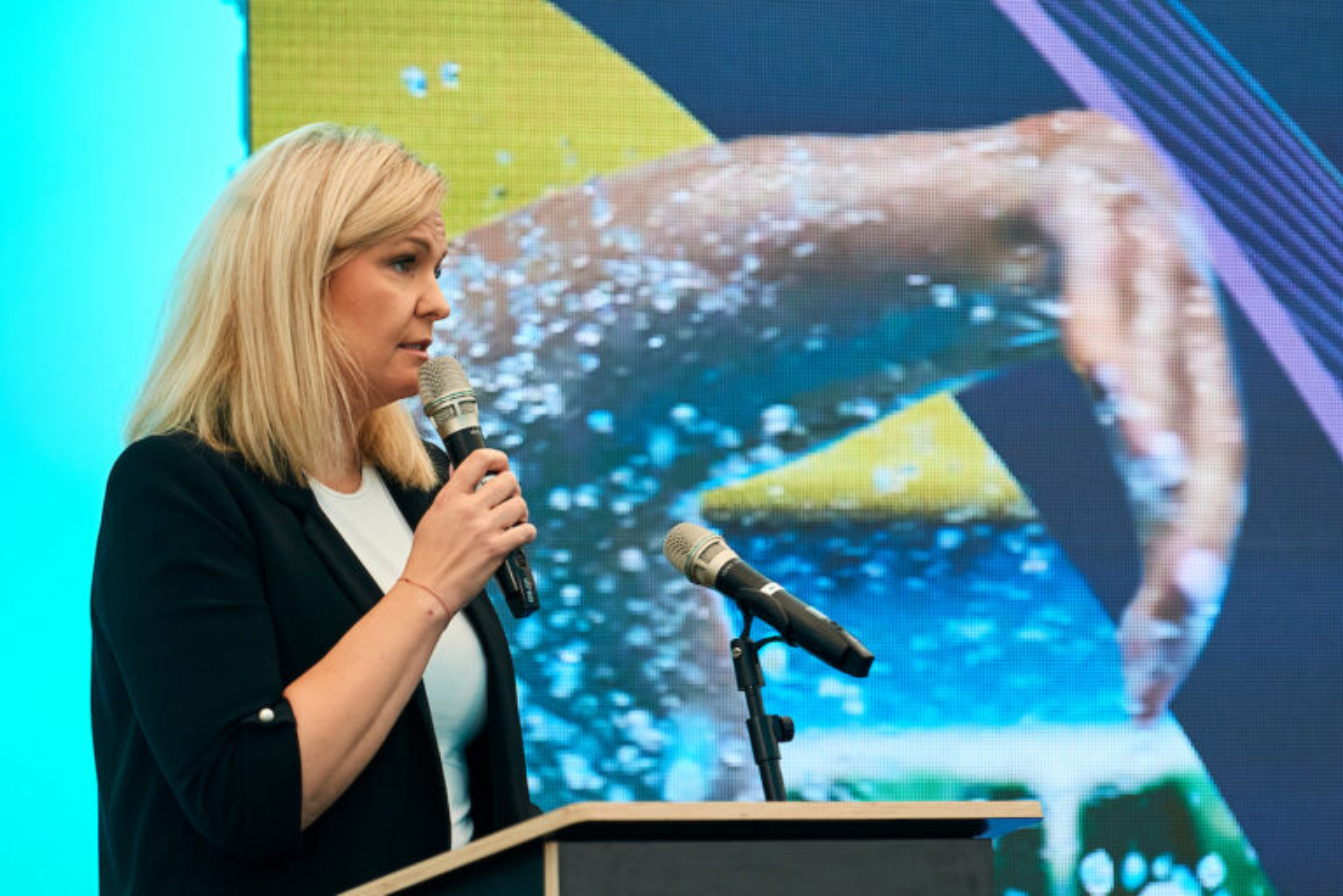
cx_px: 672
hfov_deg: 12.1
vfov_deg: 8.1
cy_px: 448
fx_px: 6341
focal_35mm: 170
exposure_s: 1/500
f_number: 3.5
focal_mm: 170
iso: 1600
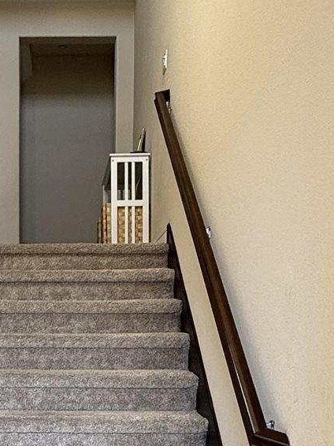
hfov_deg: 24.9
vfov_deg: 32.1
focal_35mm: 57
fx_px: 734
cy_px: 402
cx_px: 35
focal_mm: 2.22
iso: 80
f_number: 2.2
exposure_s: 1/99
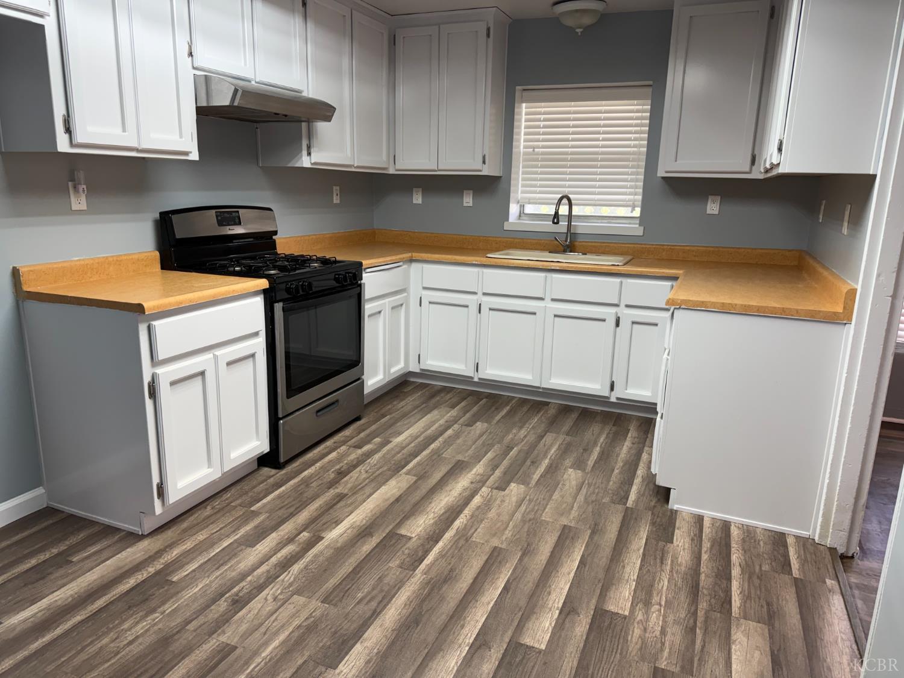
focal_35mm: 24
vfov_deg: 56.8
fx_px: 627
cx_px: 452
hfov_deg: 71.6
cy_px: 339
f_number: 1.78
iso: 125
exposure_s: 1/120
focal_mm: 6.76
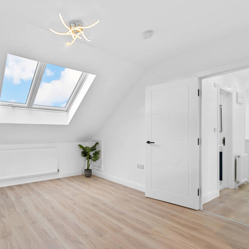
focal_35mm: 20
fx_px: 163
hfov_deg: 70.9
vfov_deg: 74.8
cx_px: 70
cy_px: 129
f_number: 16
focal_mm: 15
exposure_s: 1/1.25
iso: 250
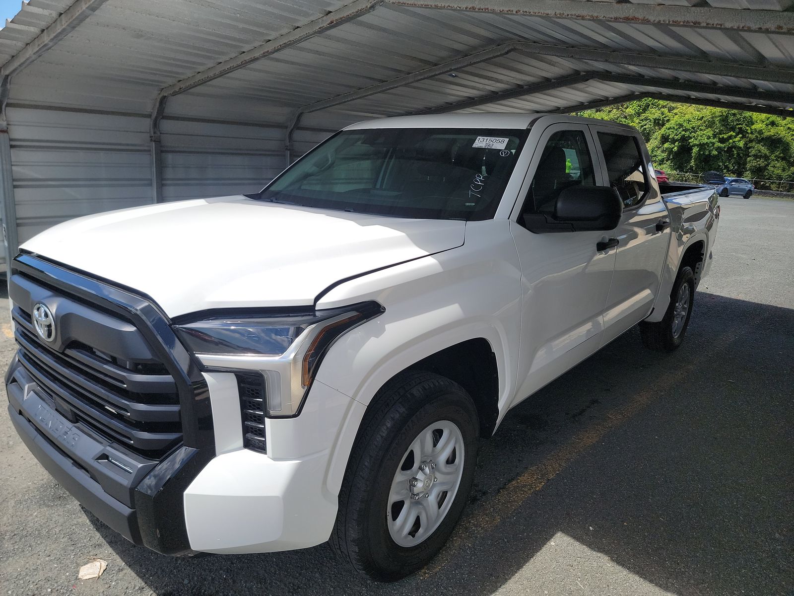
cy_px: 298
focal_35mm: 24
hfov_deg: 71.6
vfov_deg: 56.8
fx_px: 550
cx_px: 397
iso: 50
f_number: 1.8
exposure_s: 1/852
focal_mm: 6.7
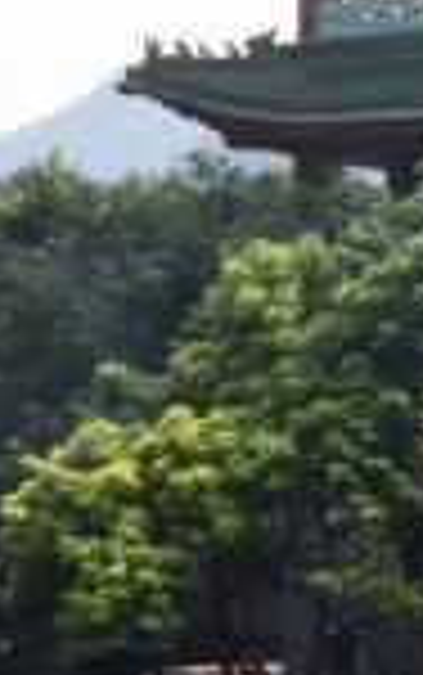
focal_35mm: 187
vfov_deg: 11.0
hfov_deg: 6.9
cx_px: 716
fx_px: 3443
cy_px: 850
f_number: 11
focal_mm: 18
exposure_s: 1/125
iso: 200
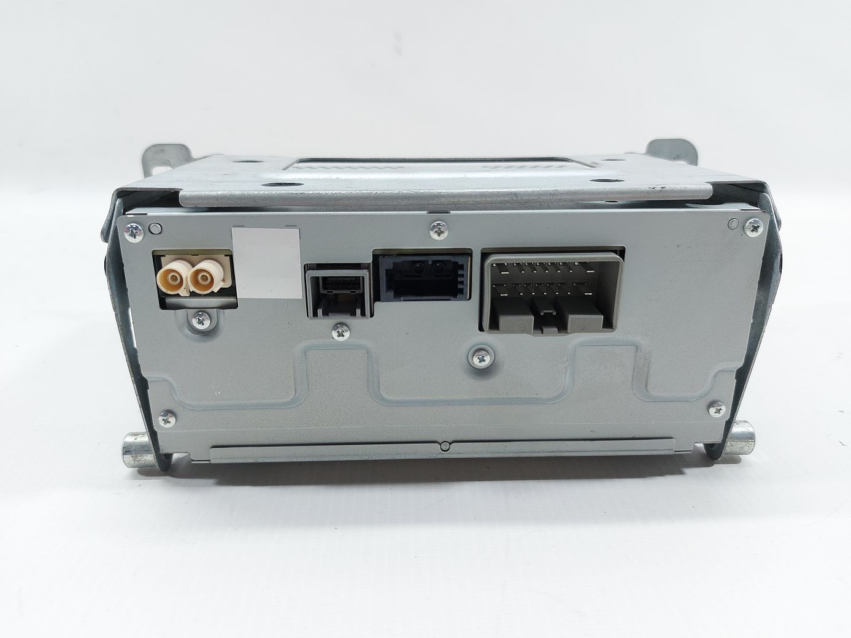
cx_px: 426
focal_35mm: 24
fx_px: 590
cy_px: 319
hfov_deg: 71.6
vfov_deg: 56.8
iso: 80
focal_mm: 5.23
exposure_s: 1/50
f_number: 1.8
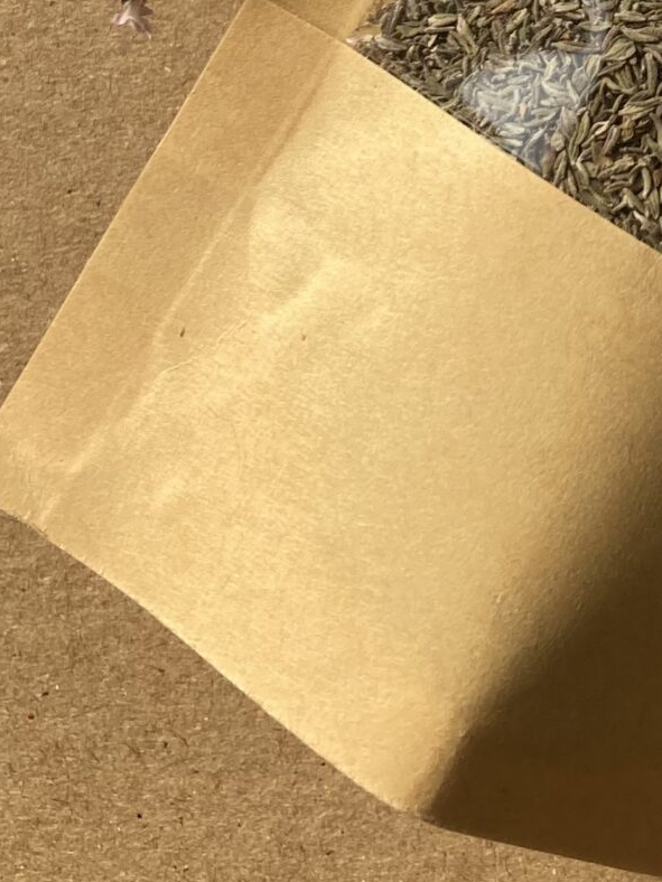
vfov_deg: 20.1
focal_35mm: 91
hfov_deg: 15.6
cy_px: -203
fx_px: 2320
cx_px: 809
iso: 20
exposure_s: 1/1245
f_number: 1.8
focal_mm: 3.99
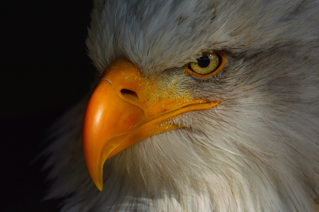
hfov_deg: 2.3
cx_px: 160
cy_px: 106
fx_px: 7968
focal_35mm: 900
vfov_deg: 1.5
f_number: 6.3
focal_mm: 600
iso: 200
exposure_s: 1/2000
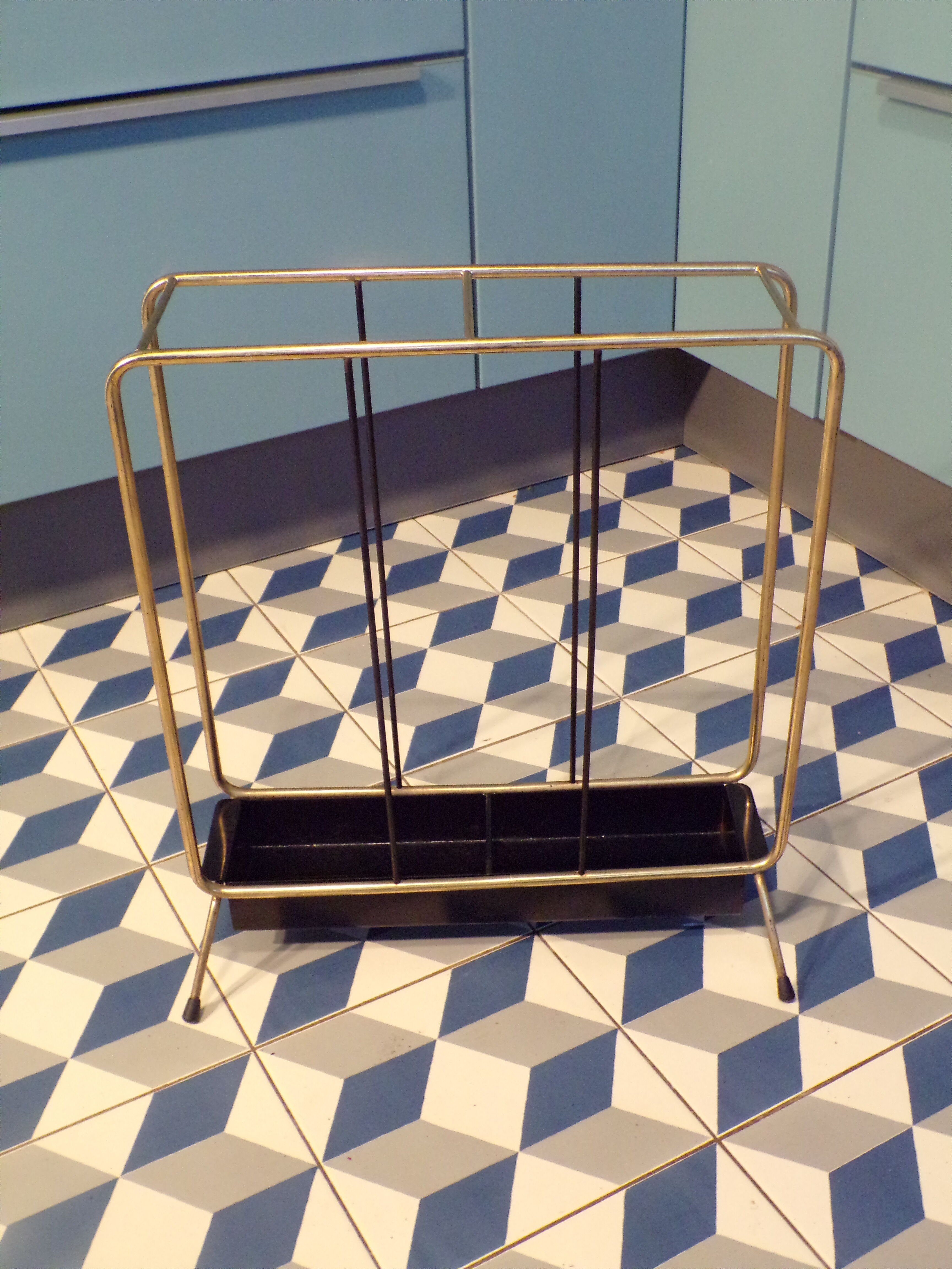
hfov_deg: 38.7
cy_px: 634
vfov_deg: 50.1
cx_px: 476
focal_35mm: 37
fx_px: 1357
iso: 708
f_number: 3.3
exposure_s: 1/20
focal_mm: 6.6
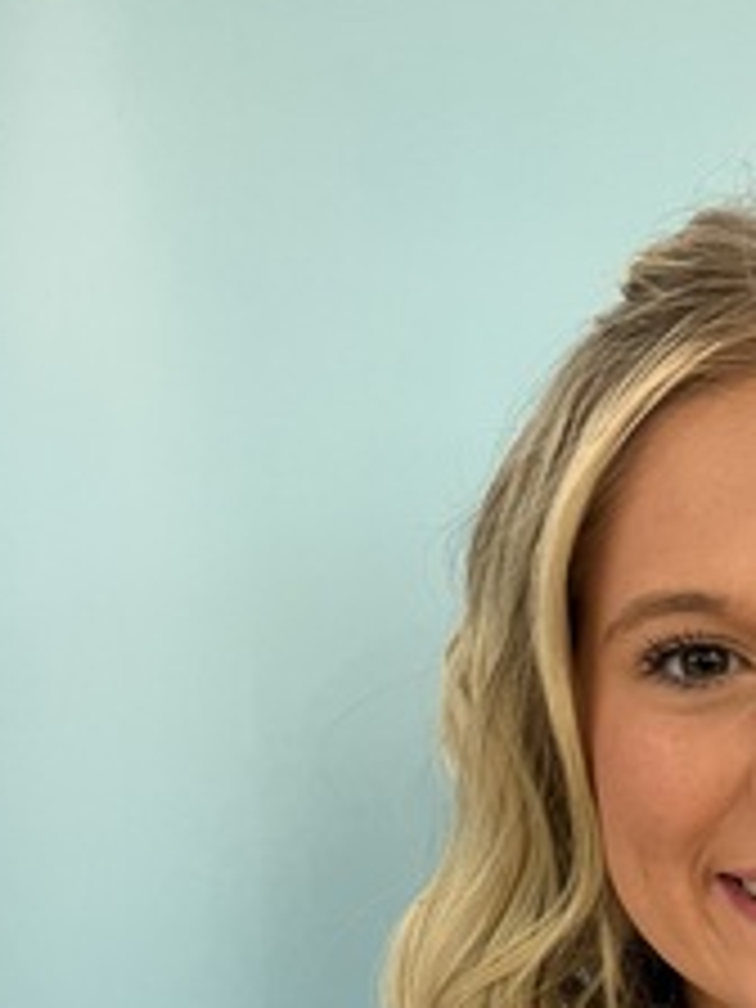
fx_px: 1689
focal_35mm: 58
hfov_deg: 23.7
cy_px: 1058
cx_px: 817
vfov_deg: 30.4
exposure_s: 1/60
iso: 100
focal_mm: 5.1
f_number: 1.6
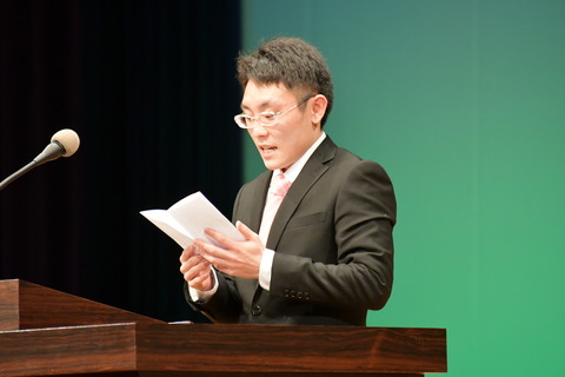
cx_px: 282
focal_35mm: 450
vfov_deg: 3.1
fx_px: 7062
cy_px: 188
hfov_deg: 4.6
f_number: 5.6
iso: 4500
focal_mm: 300
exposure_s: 1/125
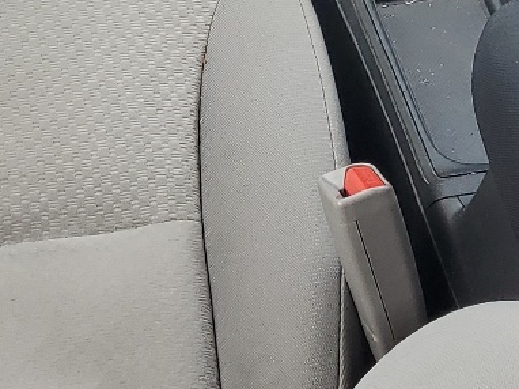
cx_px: 183
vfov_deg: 12.6
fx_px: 1633
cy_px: -253
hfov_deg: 18.0
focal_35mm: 109
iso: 50
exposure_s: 1/244
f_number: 1.5
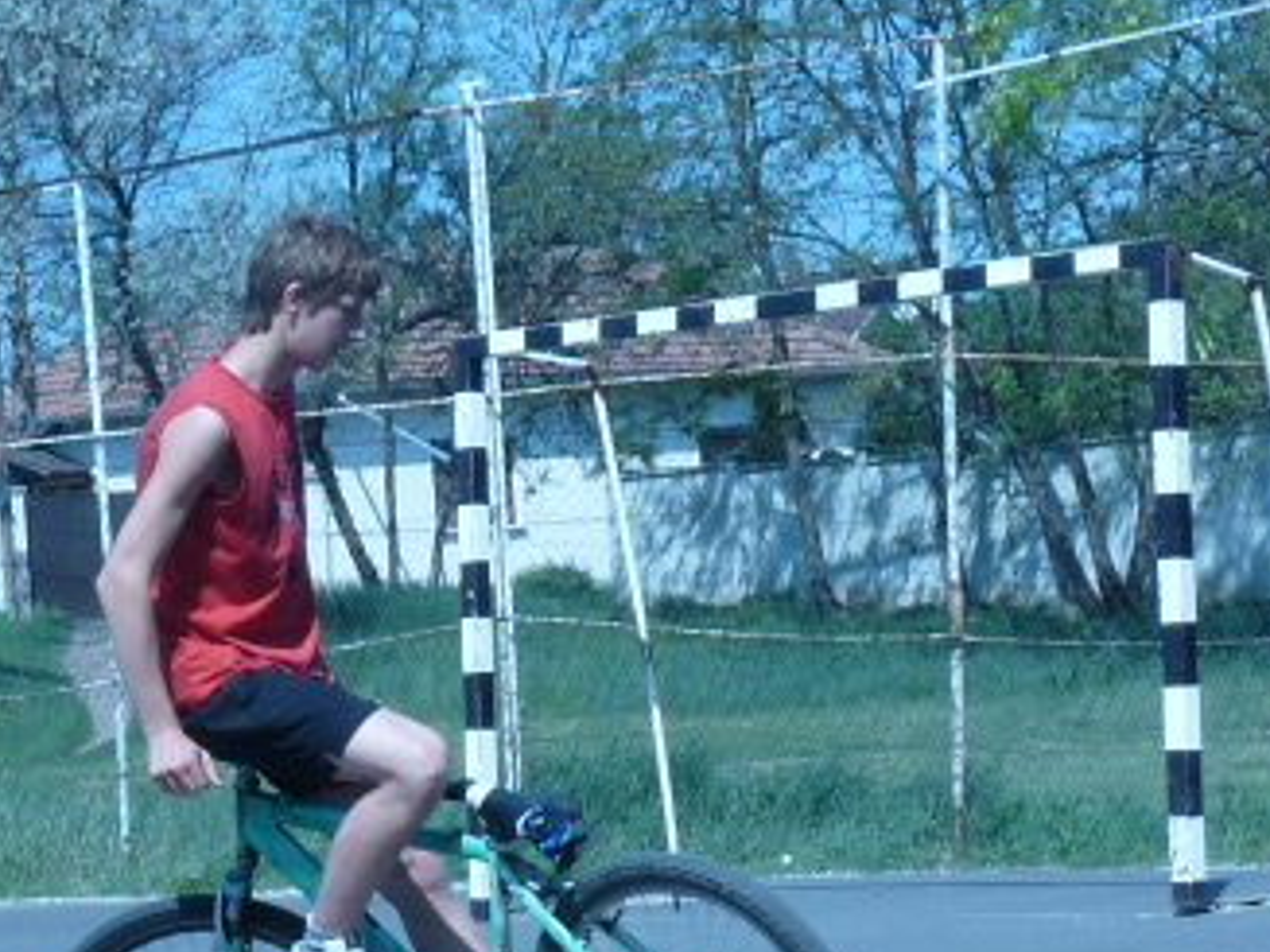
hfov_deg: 13.9
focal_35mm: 141
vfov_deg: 10.5
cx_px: 210
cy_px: 758
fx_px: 5171
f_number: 5.6
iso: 100
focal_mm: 7.2
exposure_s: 1/400
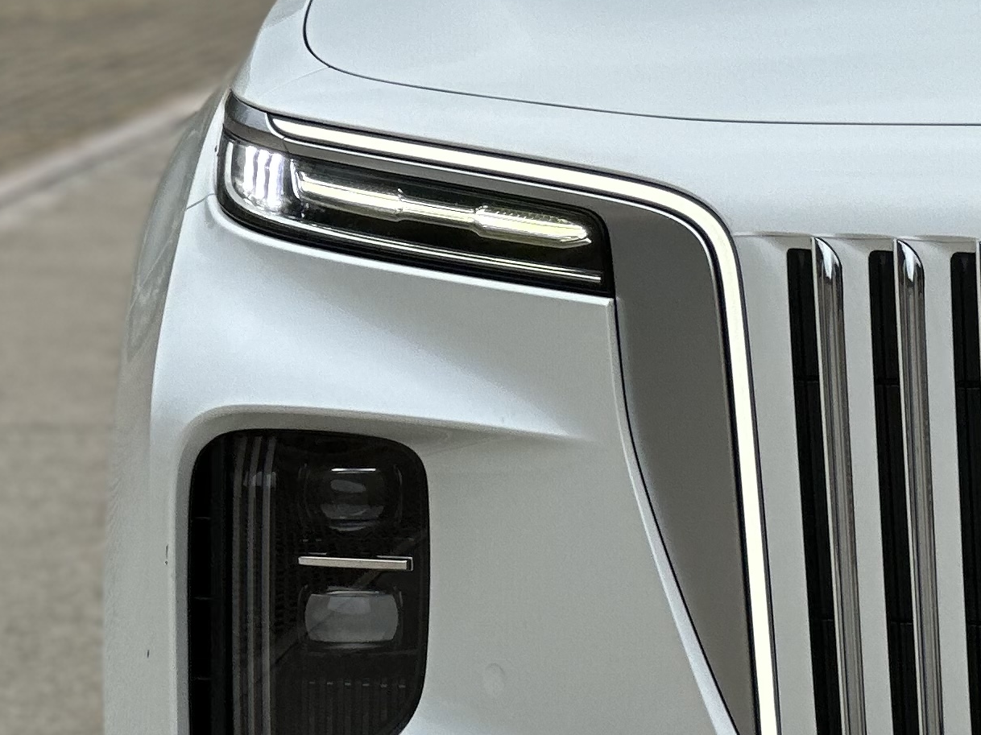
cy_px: 175
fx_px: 7225
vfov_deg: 5.8
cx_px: 1329
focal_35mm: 255
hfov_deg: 7.7
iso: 32
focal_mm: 9
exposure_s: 1/407
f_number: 2.8
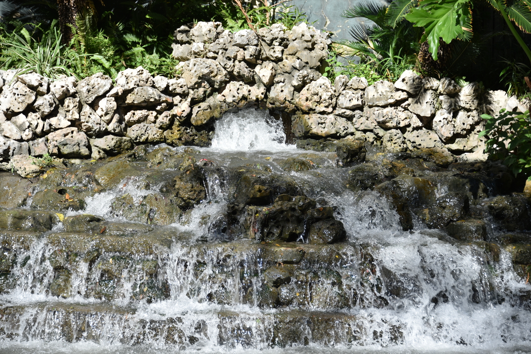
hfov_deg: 15.2
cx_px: 266
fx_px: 1992
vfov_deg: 10.2
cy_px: 177
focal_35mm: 135
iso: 100
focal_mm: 135
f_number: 6.3
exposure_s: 1/320
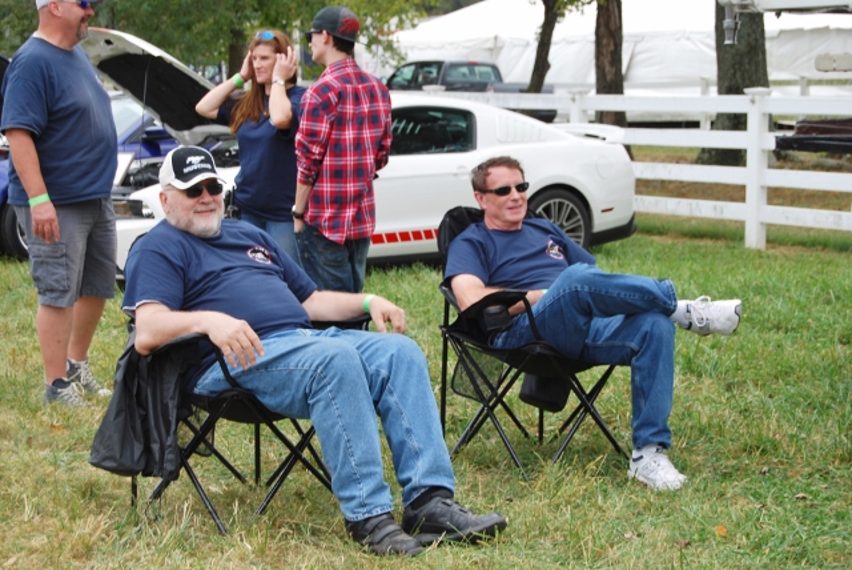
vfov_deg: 19.0
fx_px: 1706
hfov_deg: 28.0
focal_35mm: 72
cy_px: 285
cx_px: 426
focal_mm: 48
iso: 100
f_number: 5.6
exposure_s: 1/125
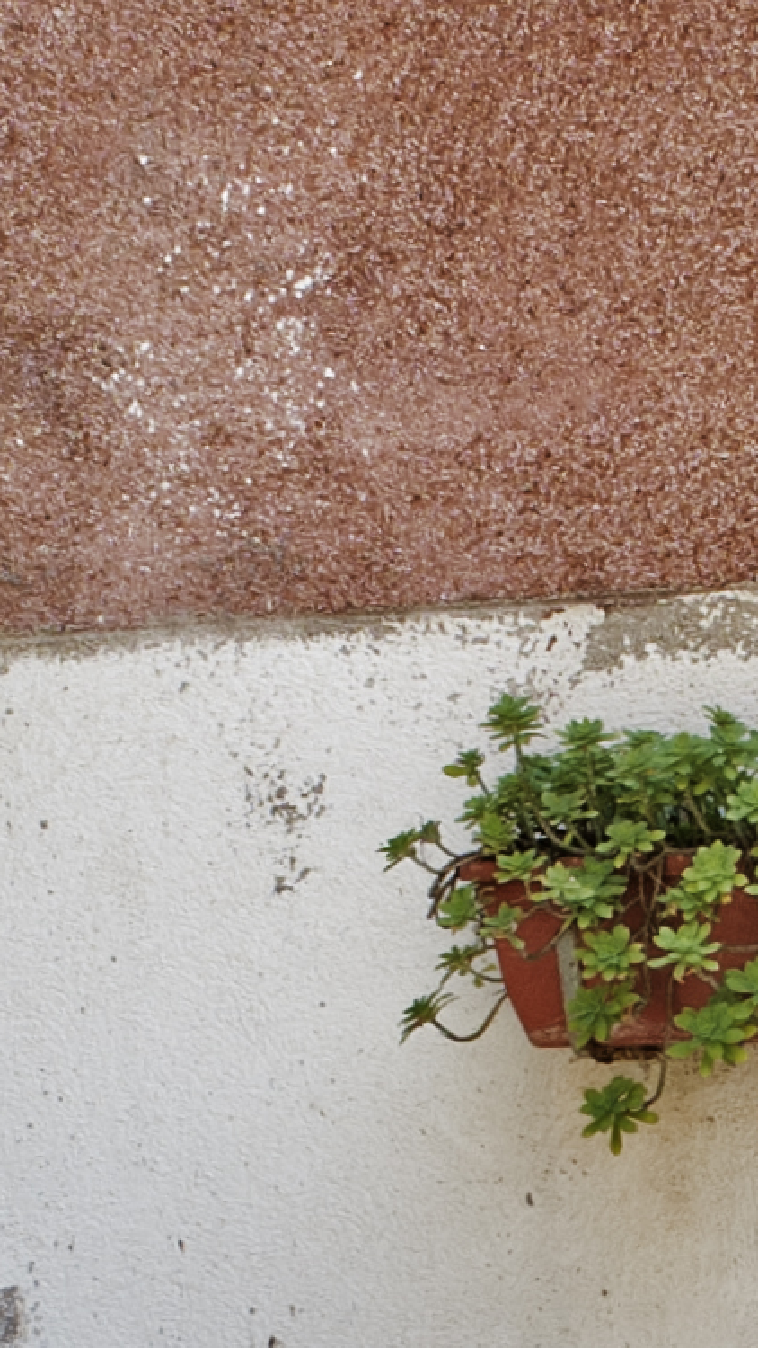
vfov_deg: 16.5
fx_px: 4501
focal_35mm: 126
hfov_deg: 9.5
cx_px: 853
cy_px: 1485
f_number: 10
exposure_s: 1/100
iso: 200
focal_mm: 20
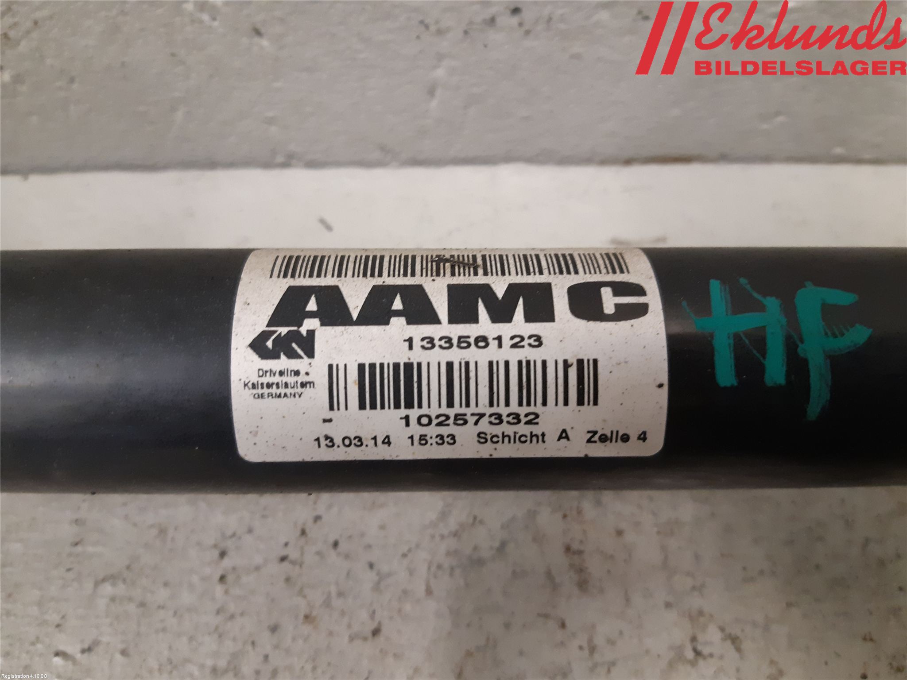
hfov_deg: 67.3
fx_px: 681
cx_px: 454
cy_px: 340
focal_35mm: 26
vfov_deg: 53.1
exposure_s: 1/50
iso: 250
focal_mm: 3.93
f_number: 1.7
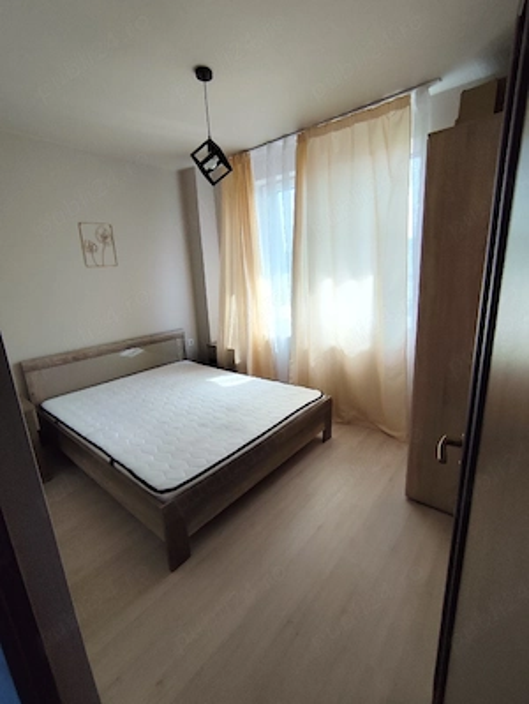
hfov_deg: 78.2
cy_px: 352
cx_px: 264
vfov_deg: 94.4
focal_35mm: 16
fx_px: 325
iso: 50
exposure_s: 1/345
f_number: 2.2
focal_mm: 1.65
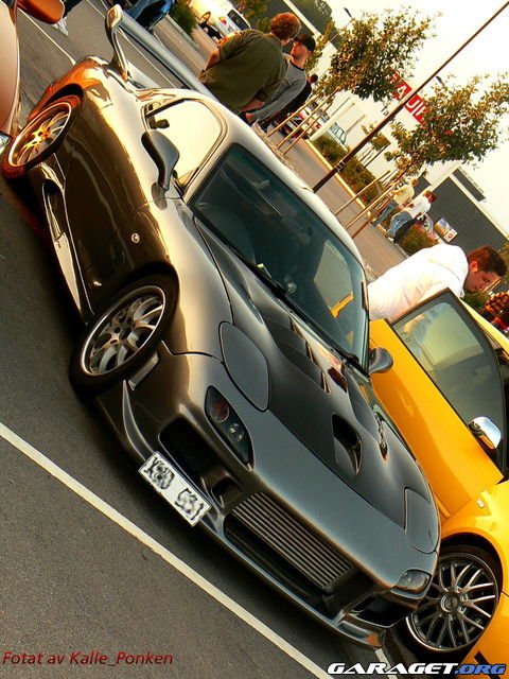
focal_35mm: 74
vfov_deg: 26.3
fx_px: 1451
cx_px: 254
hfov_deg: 19.9
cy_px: 340
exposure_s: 1/50
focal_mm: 10.2
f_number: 4
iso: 80
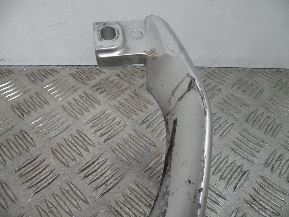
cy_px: 108
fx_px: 225
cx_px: 144
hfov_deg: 65.3
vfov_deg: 51.4
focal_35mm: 27
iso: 64
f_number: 3.2
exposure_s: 1/81.3
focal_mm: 4.7
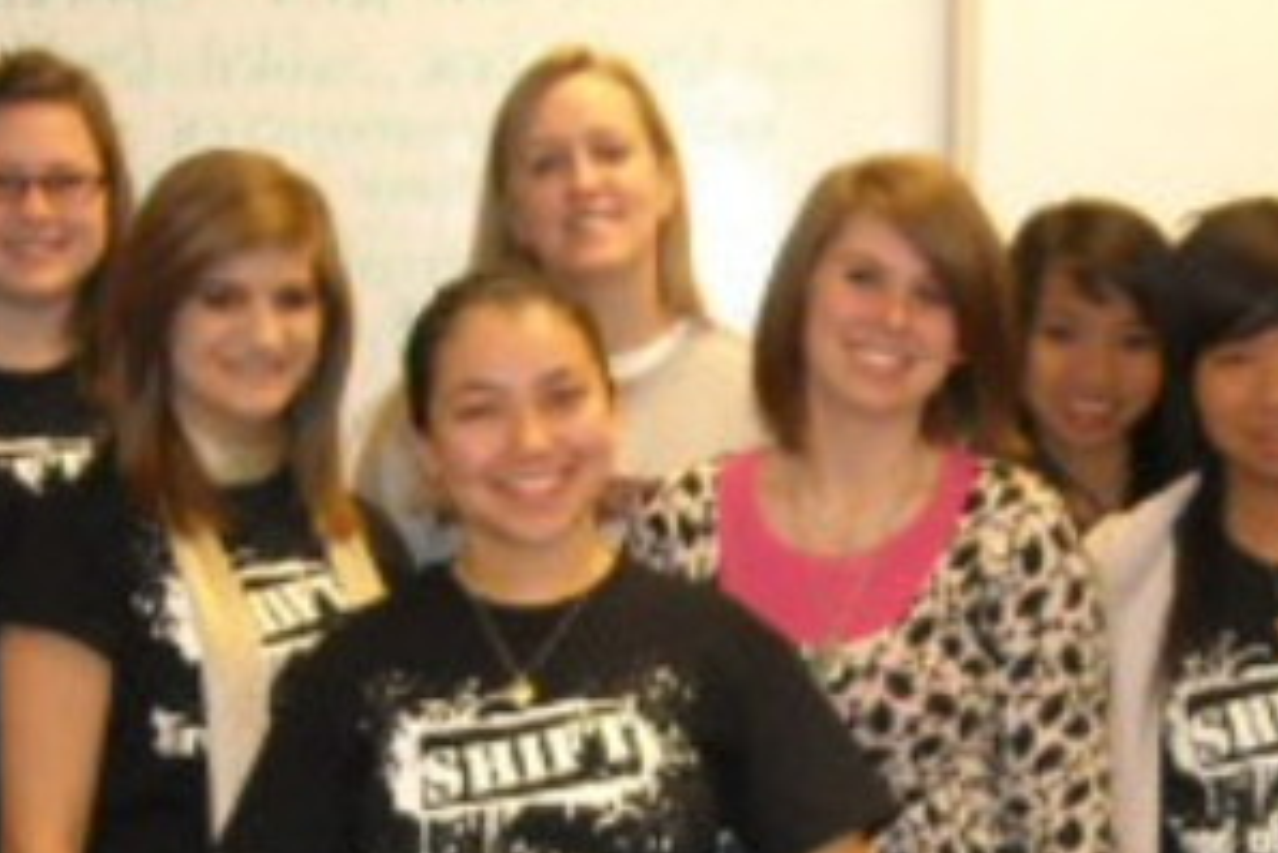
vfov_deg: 15.5
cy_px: 583
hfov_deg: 23.1
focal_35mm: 88
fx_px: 3125
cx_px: 690
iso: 200
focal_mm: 5.7
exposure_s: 1/38
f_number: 2.8
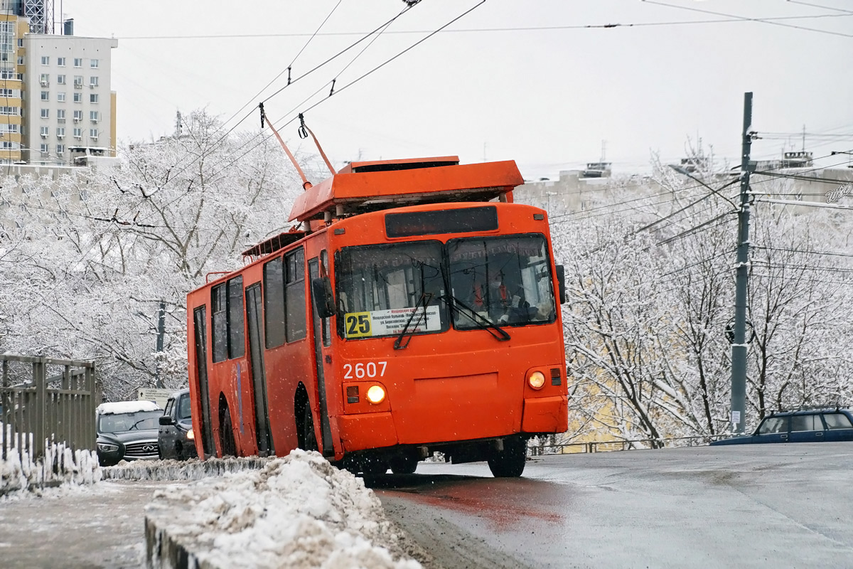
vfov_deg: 12.2
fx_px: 2665
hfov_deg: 18.2
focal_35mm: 112
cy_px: 284
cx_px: 426
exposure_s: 1/320
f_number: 5.6
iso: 800
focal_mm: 75
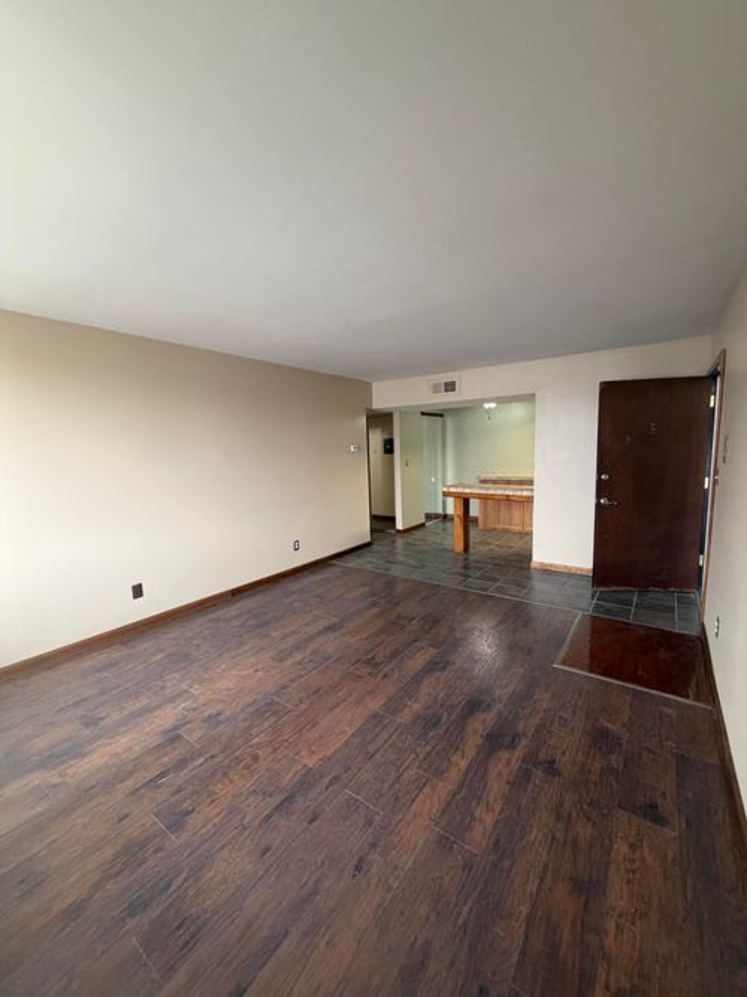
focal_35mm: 14
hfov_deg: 85.7
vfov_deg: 102.1
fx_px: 403
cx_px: 374
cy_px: 498
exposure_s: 1/74
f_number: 2.2
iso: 320
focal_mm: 2.22
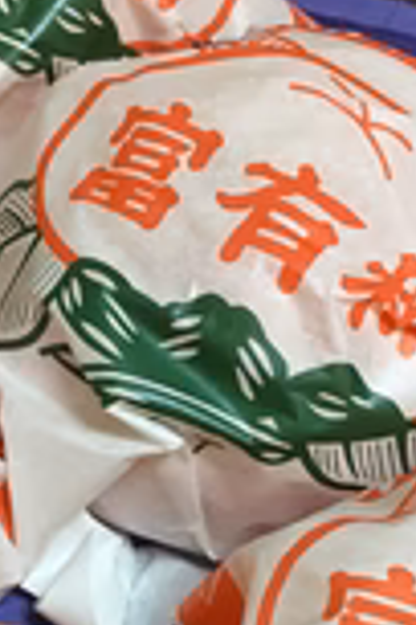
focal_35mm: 79
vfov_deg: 24.4
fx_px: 1369
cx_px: 110
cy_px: 637
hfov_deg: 17.2
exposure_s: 1/30
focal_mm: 4.15
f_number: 2.2
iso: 125
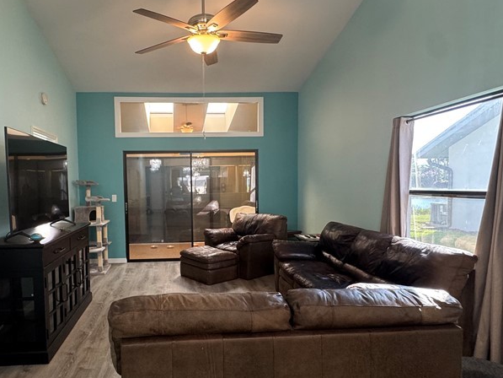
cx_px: 193
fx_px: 349
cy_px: 207
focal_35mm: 24
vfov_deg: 56.7
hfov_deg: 70.6
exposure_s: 1/60
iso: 200
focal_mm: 2.22
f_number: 2.2
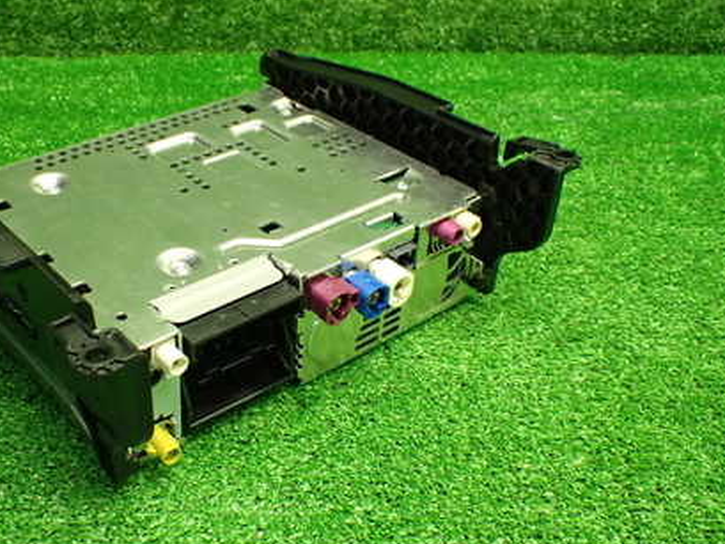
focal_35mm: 44
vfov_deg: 32.9
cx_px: 234
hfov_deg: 42.3
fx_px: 922
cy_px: 299
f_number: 2.3
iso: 800
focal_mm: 5.4
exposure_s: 1/100
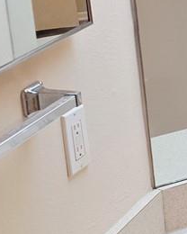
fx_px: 955
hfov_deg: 9.9
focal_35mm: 138
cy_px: 29
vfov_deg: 13.8
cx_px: 448
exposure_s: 1/120
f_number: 1.7
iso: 200
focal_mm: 6.3
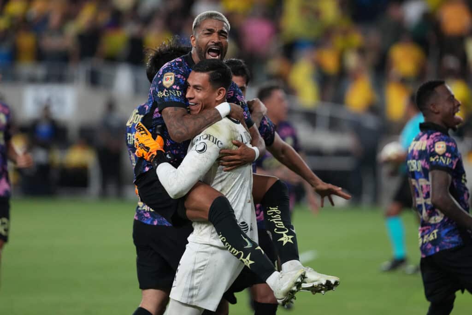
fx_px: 3934
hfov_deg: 6.9
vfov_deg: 4.6
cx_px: 236
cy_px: 158
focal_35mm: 300
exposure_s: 1/2500
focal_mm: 300
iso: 4000
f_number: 3.2
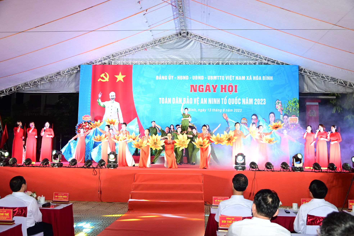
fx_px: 324
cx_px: 177
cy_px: 118
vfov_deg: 40.0
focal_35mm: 33
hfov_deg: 57.2
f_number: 3.8
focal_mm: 22
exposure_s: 1/200
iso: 1250
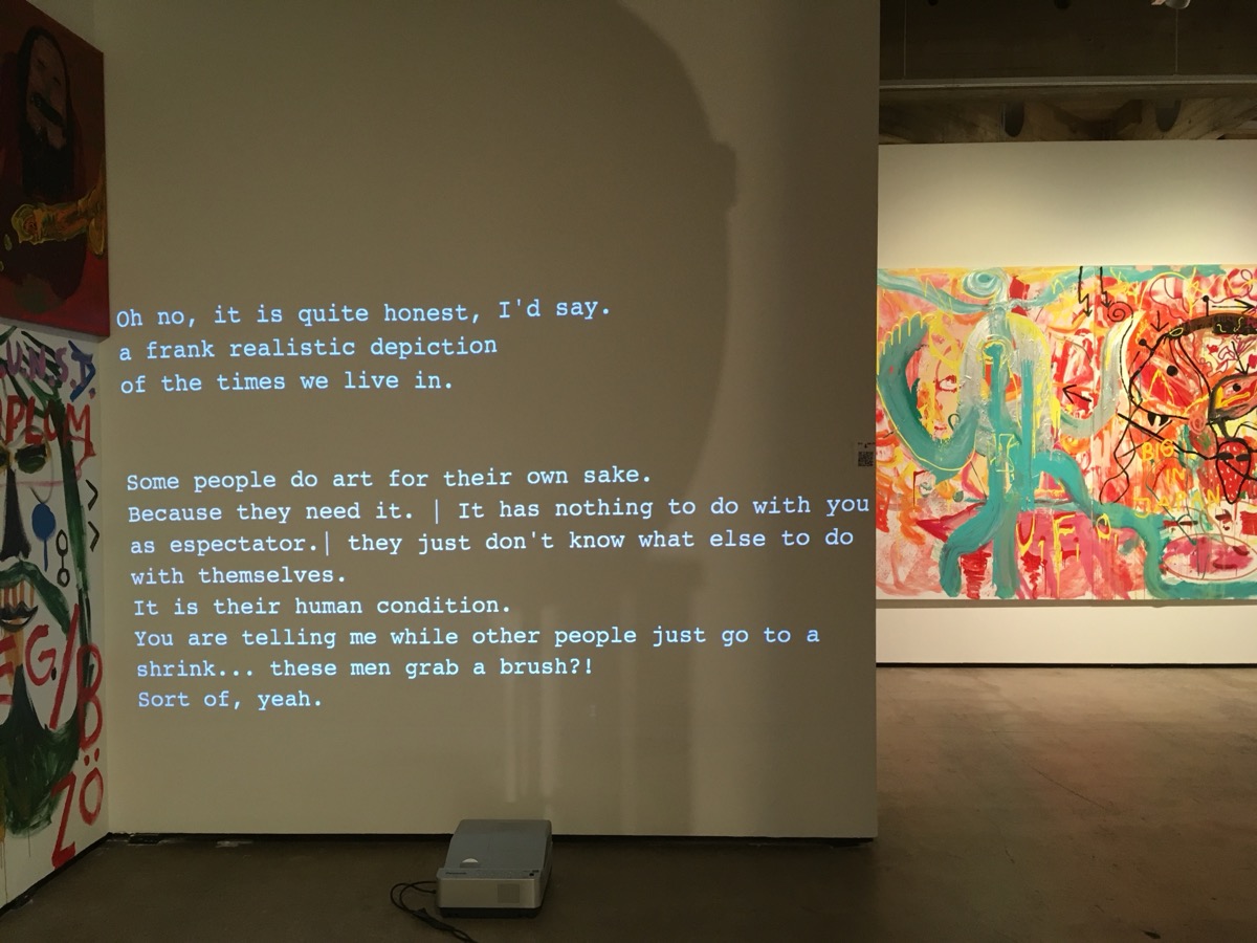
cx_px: 628
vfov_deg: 48.2
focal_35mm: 29
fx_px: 1053
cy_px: 472
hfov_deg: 61.7
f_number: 2.2
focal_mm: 4.15
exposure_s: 1/33
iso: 125
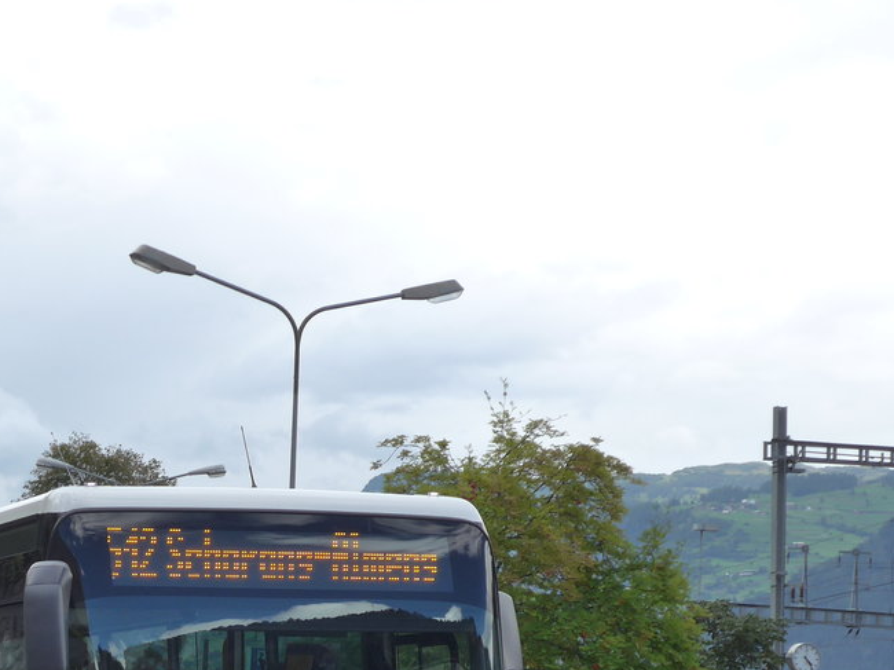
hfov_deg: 17.9
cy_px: 611
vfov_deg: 13.4
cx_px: 227
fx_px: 2814
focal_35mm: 109
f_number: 3.5
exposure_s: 1/500
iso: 125
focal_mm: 12
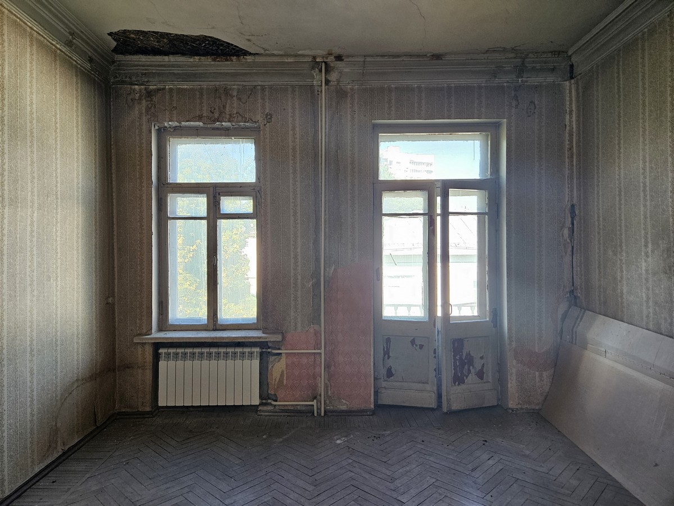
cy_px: 253
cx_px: 337
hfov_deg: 73.9
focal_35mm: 23
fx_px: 448
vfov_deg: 58.9
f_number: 1.8
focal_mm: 5.4
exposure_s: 1/190
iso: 200
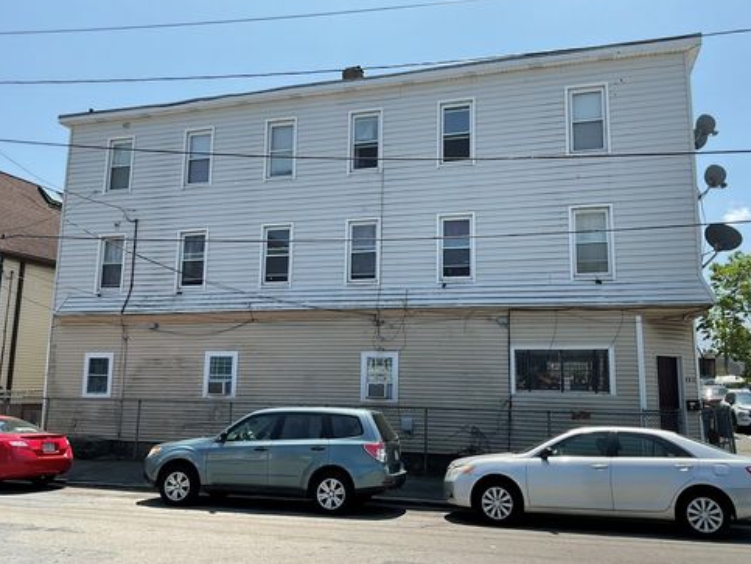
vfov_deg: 46.8
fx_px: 651
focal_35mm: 30
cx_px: 375
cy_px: 277
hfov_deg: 59.9
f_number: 1.8
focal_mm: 3
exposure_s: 1/1577
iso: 16
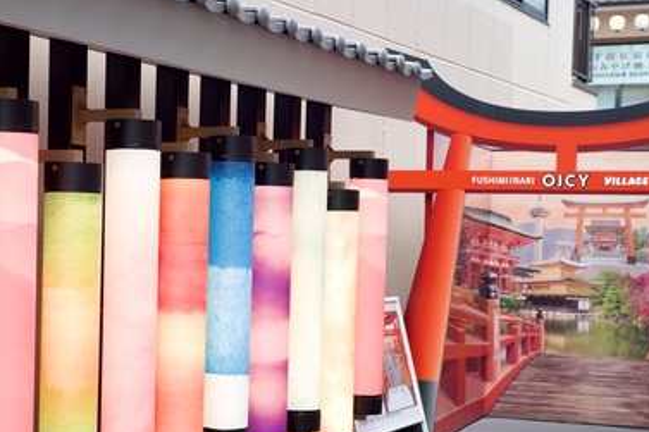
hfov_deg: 29.2
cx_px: 281
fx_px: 1243
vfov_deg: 19.7
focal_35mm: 69
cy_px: 275
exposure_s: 1/100
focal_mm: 26
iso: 200
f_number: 2.8
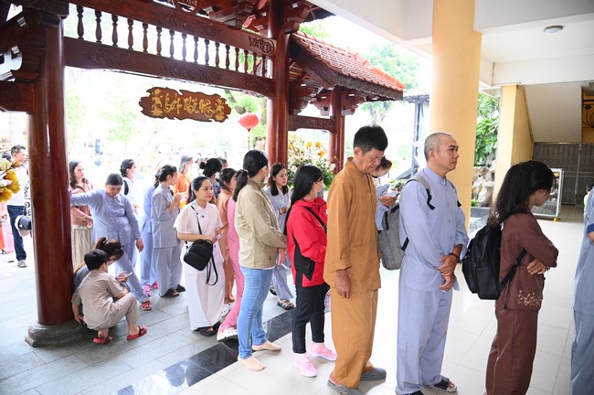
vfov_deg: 53.0
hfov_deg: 73.8
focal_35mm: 24
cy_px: 198
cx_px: 297
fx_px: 396
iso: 3200
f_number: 4
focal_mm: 24
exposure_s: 1/200
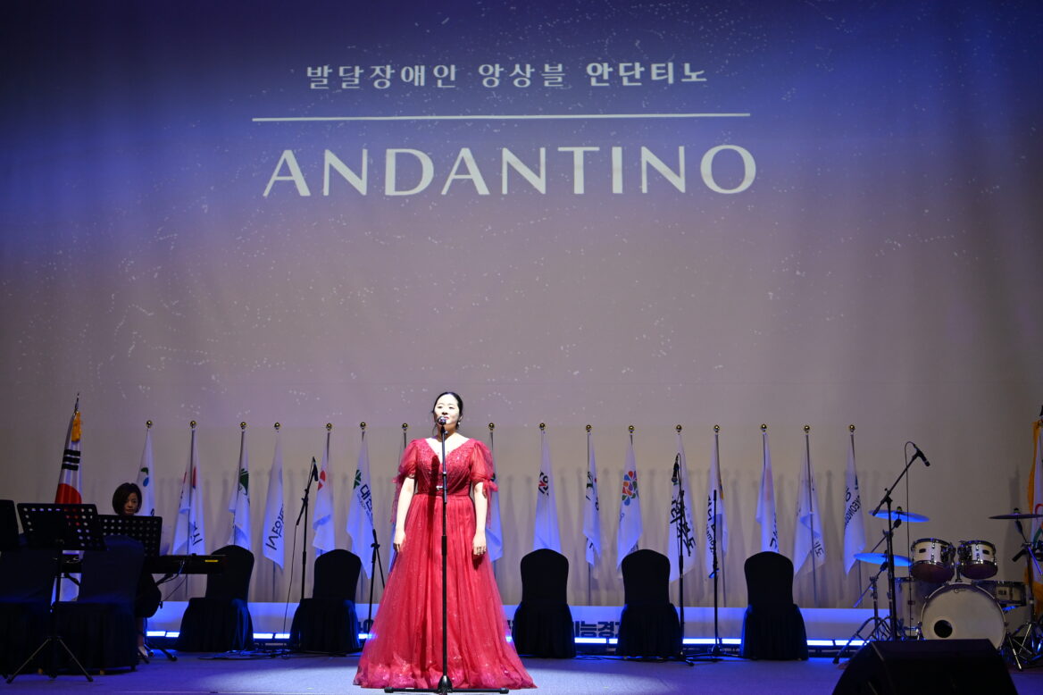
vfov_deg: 31.9
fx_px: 1216
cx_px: 522
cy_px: 348
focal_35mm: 42
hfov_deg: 46.4
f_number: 2.8
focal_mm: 42
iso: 1250
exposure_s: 1/250
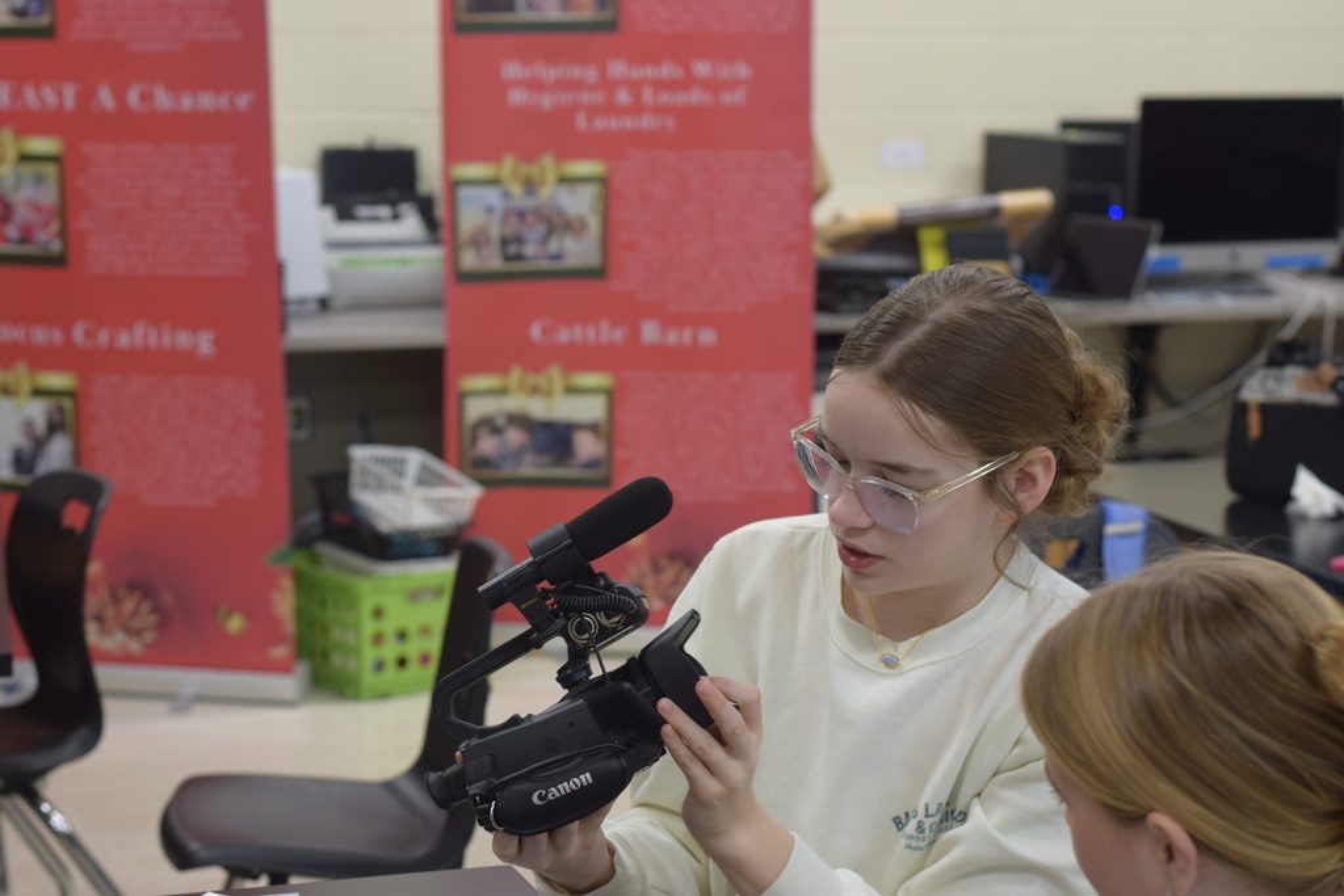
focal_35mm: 75
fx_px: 2800
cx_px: 672
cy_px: 448
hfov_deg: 27.0
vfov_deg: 18.2
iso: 560
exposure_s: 1/60
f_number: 4
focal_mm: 50
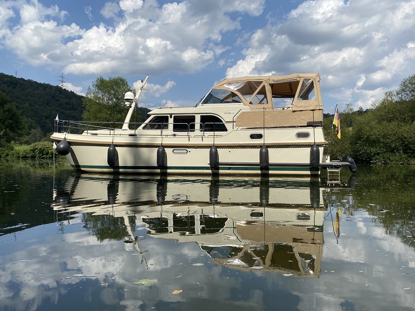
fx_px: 312
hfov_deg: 67.3
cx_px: 208
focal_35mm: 26
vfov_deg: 53.1
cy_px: 156
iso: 32
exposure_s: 1/3846
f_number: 1.8
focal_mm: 4.25
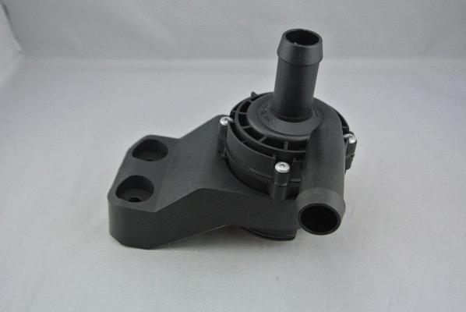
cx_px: 233
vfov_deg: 29.9
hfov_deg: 43.6
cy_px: 156
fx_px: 583
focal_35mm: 45
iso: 100
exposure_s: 1/200
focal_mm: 16.9
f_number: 4.5
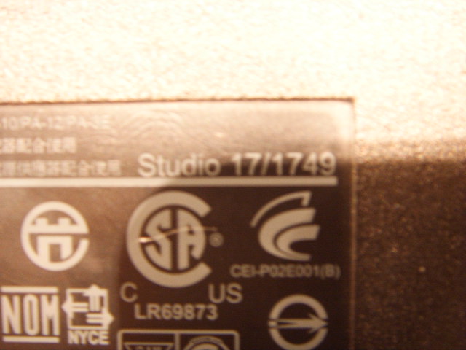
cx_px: 233
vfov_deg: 36.8
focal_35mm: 39
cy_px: 175
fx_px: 525
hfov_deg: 47.9
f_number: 3.5
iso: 152
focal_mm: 6.6
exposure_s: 1/1.43
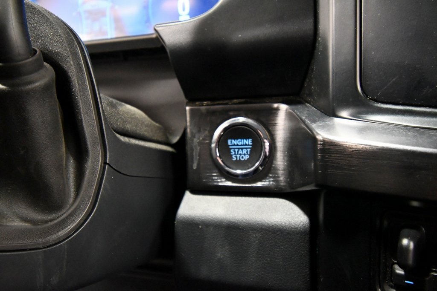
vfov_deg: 43.6
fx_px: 364
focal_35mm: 30
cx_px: 218
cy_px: 146
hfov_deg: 61.9
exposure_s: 1/60
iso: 5600
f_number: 5.6
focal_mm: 20
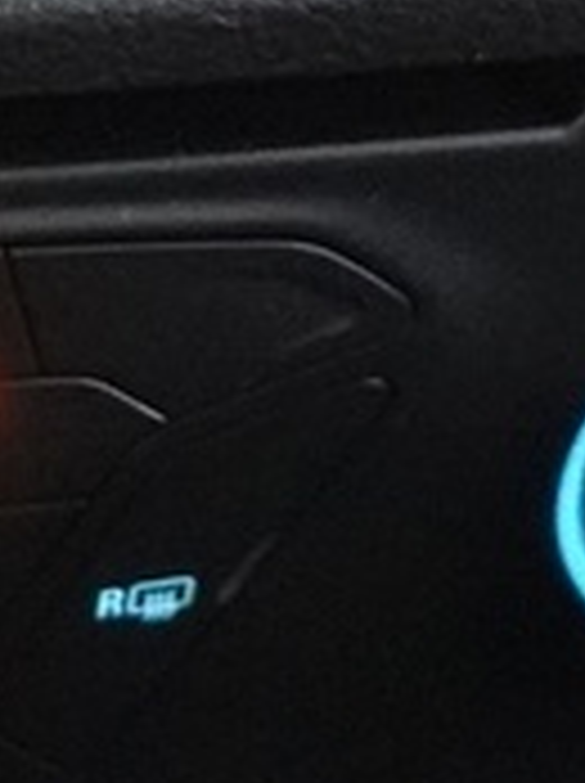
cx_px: -540
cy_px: -464
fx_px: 4857
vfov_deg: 8.9
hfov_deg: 6.7
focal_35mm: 215
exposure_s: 1/30
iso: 3200
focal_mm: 9.4
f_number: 1.8
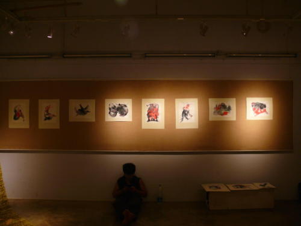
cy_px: 113
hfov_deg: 52.6
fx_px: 304
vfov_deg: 40.7
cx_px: 150
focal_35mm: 35
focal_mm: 7.4
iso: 160
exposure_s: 1/30
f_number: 2.8
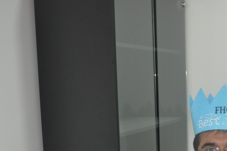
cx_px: 157
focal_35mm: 71
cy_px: 157
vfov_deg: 18.5
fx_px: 448
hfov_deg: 28.2
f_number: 4
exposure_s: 1/40
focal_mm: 21
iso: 800
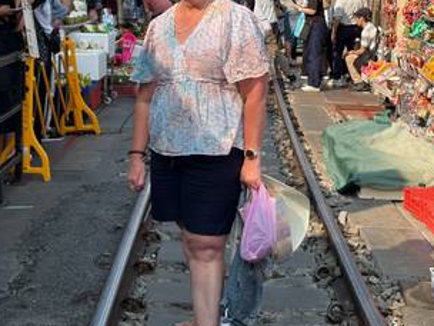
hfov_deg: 23.8
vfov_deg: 18.0
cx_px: 190
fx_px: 1028
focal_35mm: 82
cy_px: 156
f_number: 1.6
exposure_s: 1/1553
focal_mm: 5.96
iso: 32
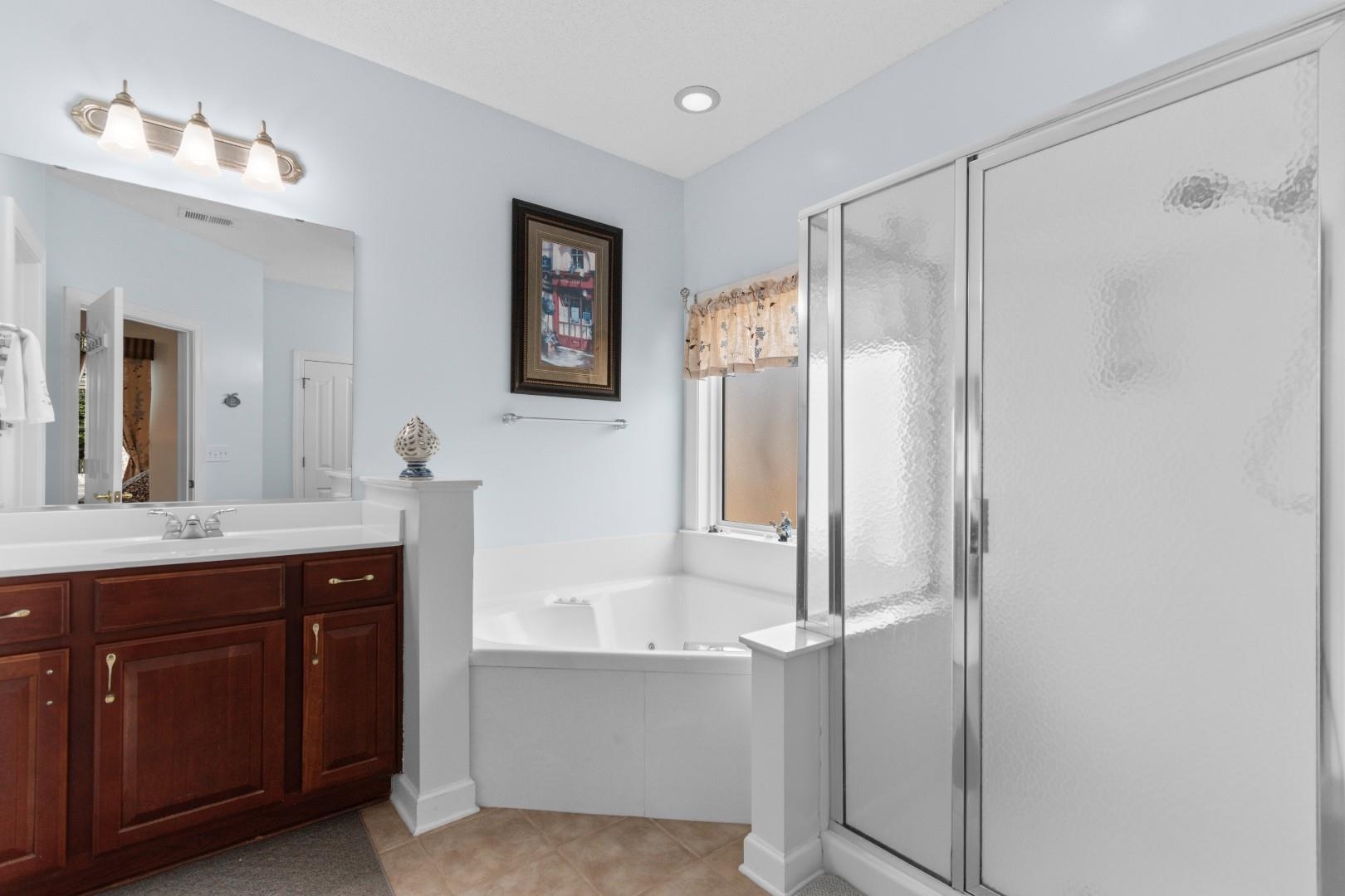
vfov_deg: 77.3
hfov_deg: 100.4
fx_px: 560
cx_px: 672
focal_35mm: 15
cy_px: 448
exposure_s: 1/6
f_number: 4.5
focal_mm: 10
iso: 100
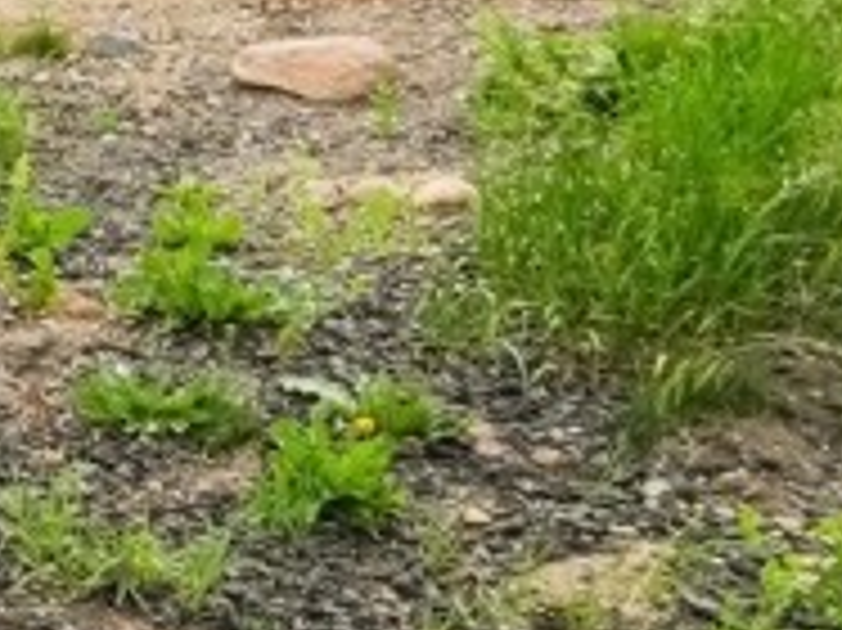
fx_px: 2163
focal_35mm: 89
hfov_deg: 11.5
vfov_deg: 15.8
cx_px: -1684
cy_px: -176
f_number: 8
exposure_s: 1/500
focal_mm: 10
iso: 400
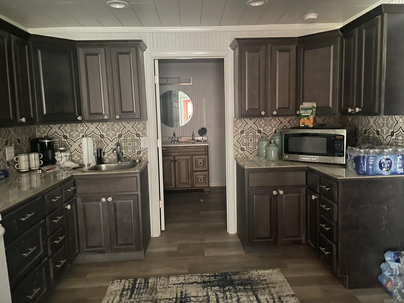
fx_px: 303
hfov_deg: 67.3
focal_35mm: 26
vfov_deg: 53.1
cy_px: 152
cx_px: 202
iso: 640
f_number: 1.6
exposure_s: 1/8
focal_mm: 4.2
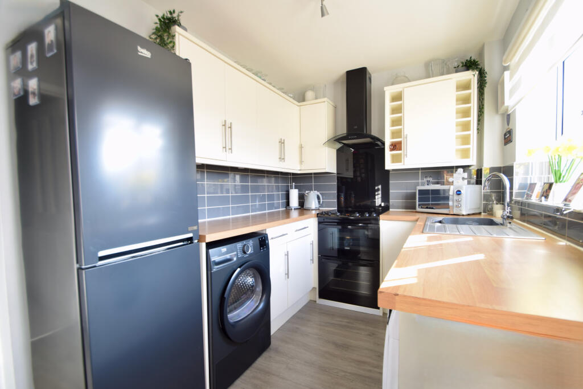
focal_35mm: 15
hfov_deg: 100.4
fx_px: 243
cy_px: 194
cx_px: 292
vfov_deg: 77.3
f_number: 4.5
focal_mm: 10
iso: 180
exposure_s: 1/15
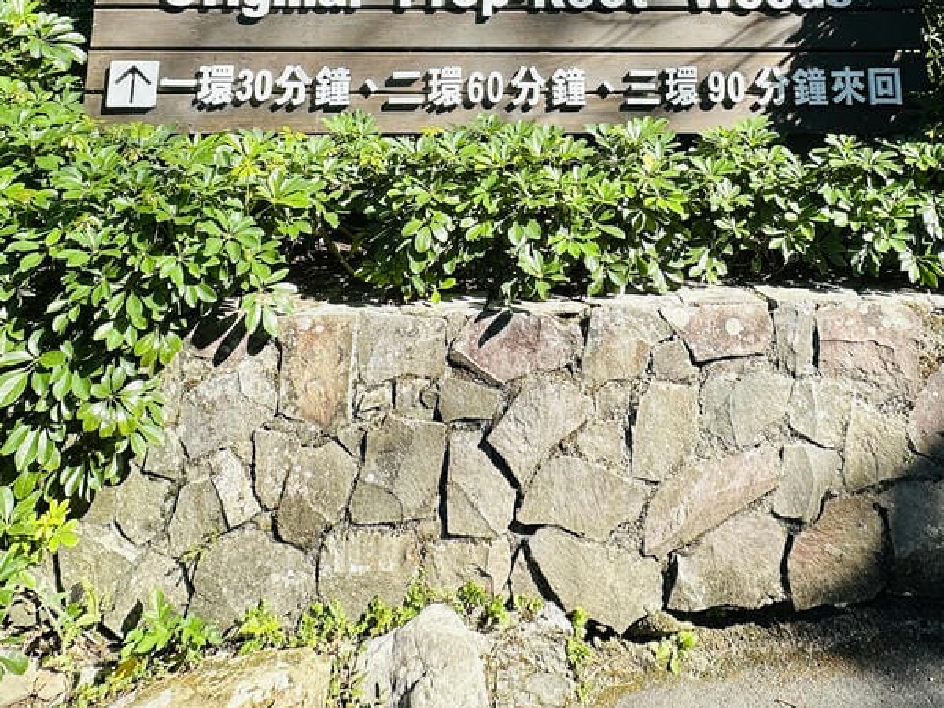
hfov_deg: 62.9
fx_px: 764
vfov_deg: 42.9
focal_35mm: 28
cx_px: 566
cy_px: 3
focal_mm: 2.22
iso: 40
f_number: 2.2
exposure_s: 1/302
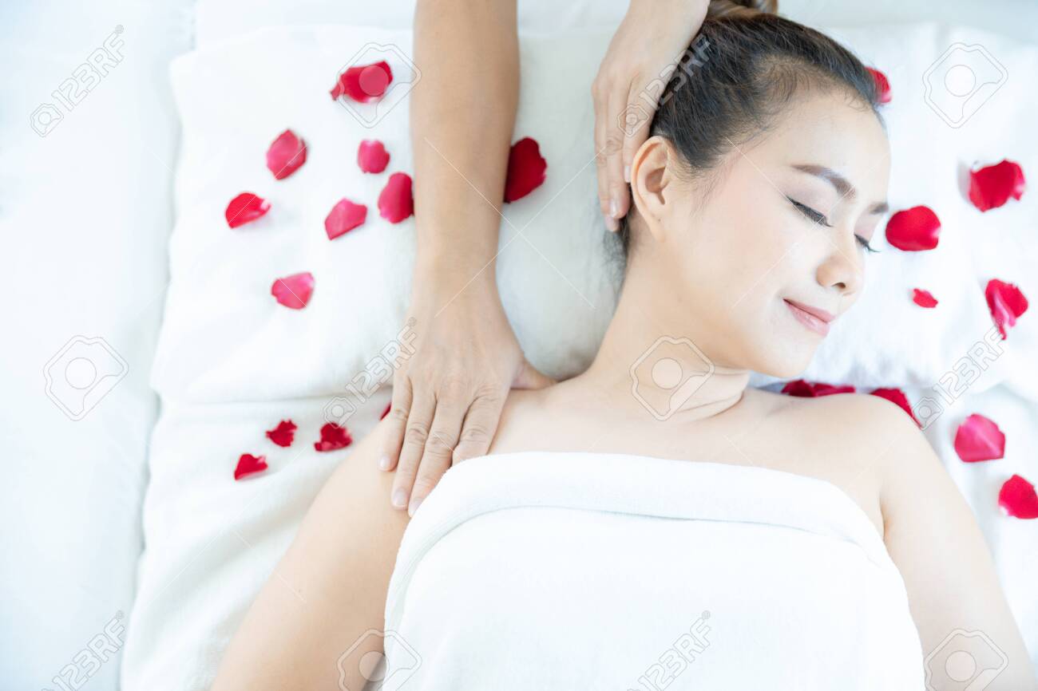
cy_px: 346
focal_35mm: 57
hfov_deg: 35.1
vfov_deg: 23.8
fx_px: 1643
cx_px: 519
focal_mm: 57
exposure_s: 1/125
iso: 400
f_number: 2.8
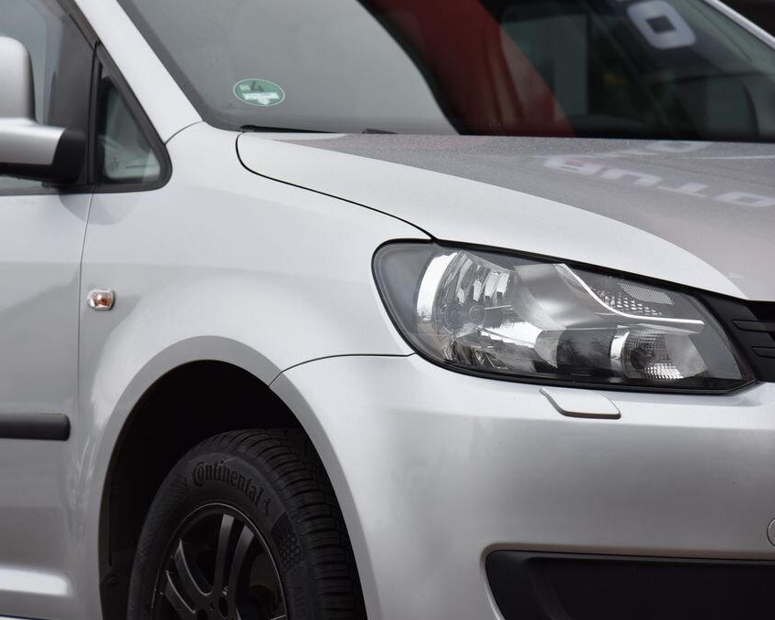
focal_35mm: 136
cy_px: 311
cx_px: 331
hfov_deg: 14.2
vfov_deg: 11.4
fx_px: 3121
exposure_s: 1/125
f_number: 5.6
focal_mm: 120
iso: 500
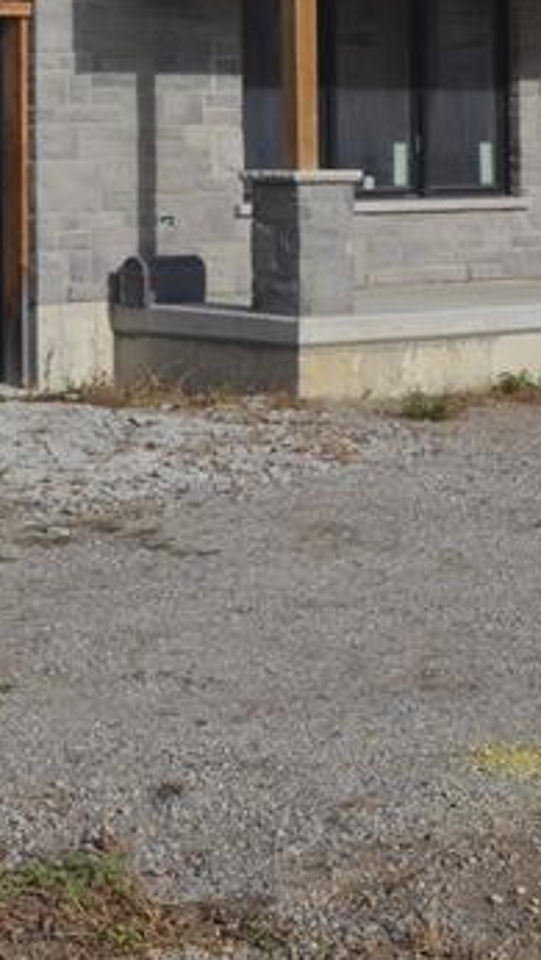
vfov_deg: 22.1
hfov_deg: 12.9
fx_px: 2368
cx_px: 25
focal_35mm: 93
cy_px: 22
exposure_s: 1/320
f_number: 9
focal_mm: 20
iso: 100
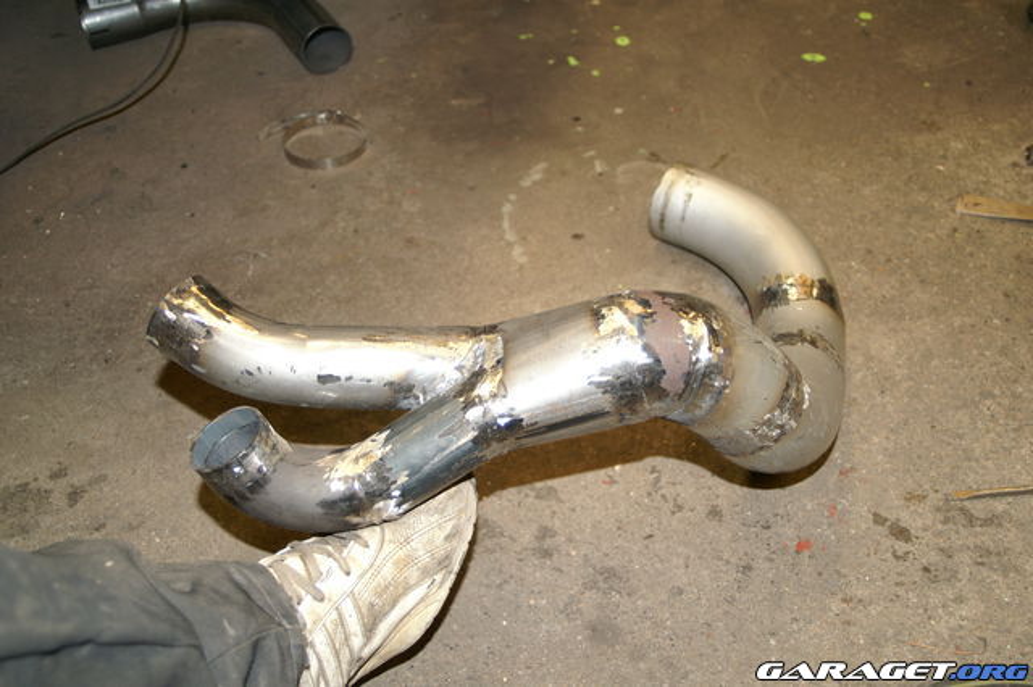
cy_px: 344
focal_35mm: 39
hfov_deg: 49.6
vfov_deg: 34.2
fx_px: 1118
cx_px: 516
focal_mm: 26
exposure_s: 1/60
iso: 200
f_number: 4
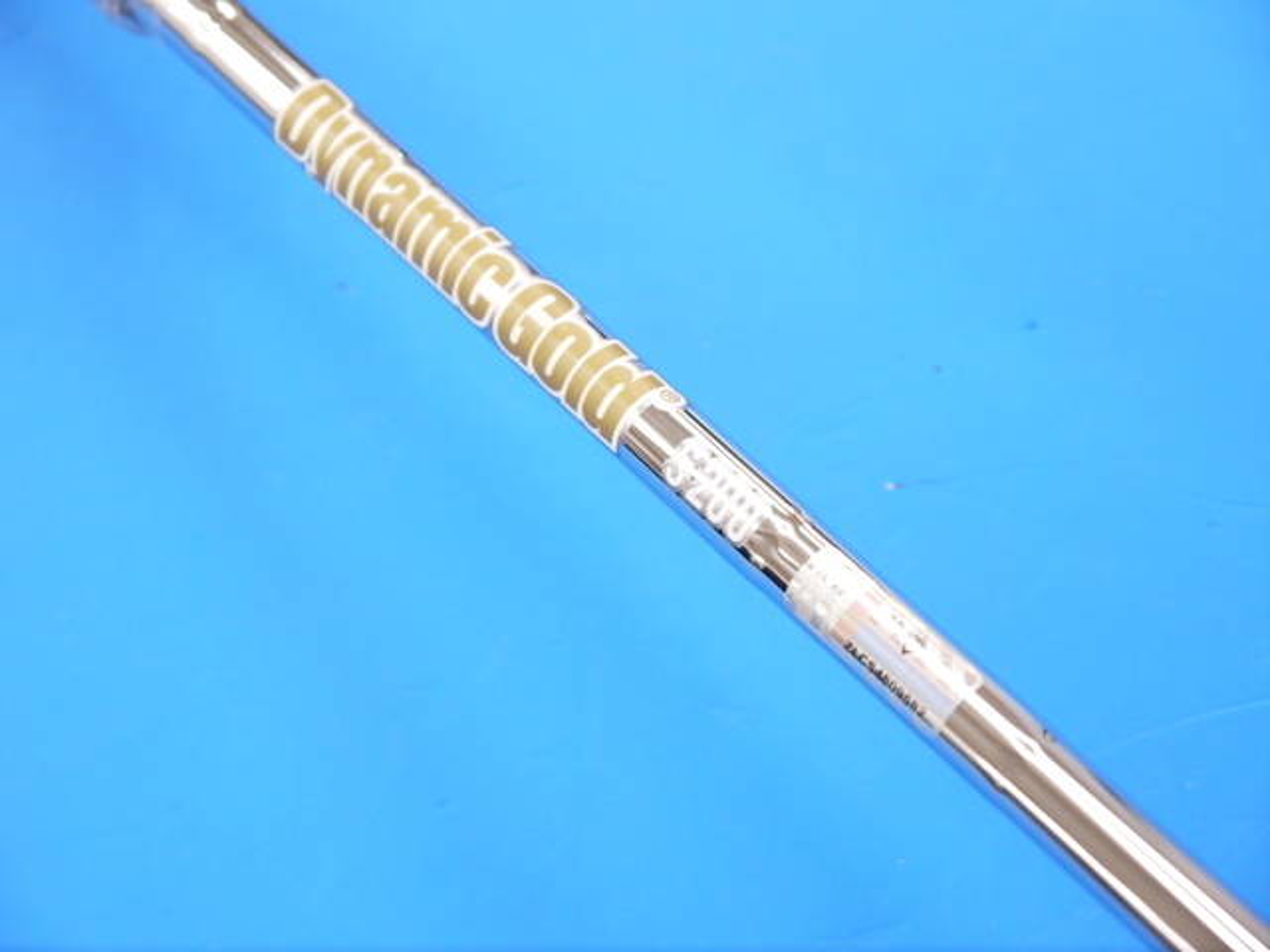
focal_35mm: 72
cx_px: 635
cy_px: 476
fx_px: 2642
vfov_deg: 20.4
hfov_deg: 27.0
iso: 640
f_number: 5.3
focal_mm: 36
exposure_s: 1/80
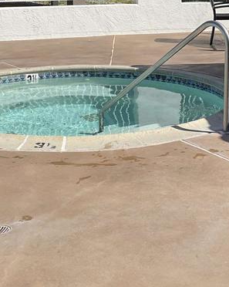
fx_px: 662
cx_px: 148
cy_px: 47
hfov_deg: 19.6
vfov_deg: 24.0
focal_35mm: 78
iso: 16
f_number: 1.8
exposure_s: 1/2141
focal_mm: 3
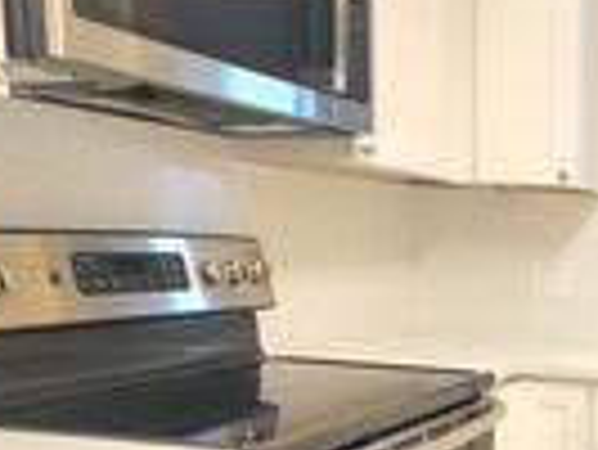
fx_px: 674
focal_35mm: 39
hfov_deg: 34.9
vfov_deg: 35.7
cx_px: 760
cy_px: 360
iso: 160
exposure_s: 1/60.2
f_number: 2.2
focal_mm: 2.2
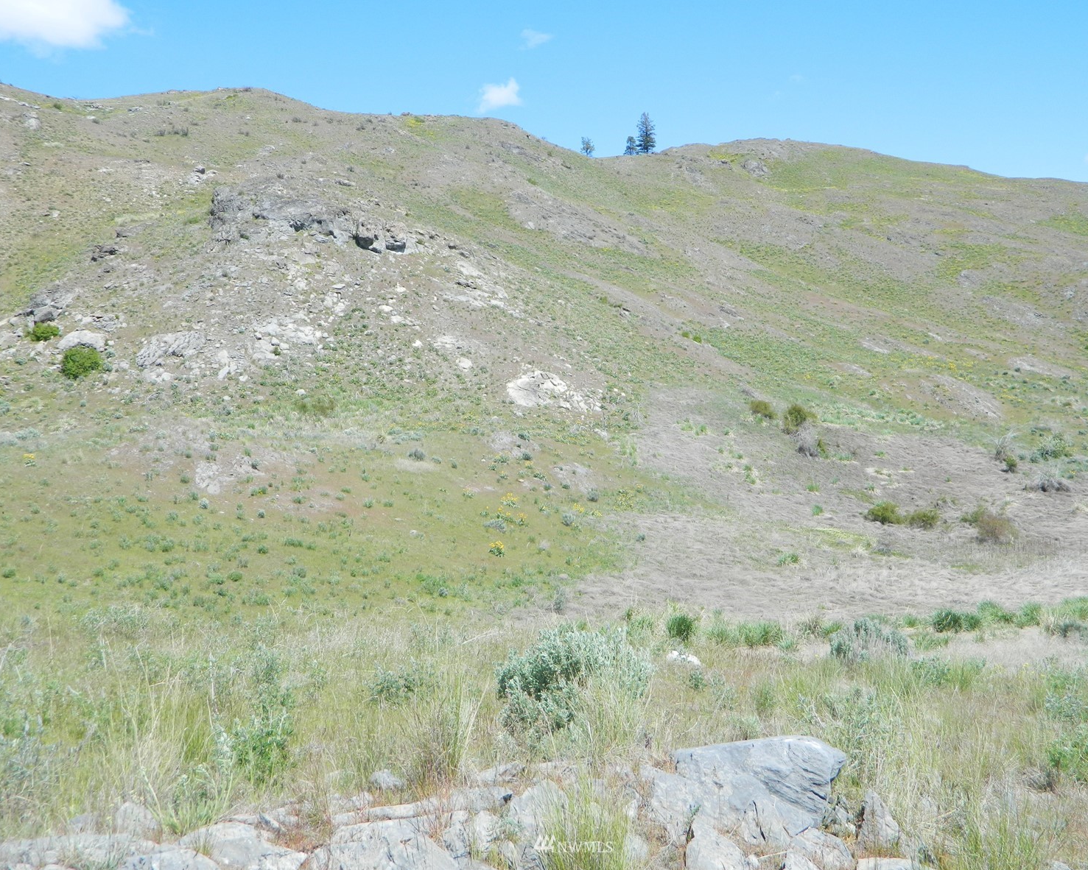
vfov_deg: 40.1
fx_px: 1192
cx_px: 575
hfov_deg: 49.1
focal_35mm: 37
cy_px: 430
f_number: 3.3
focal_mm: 6.2
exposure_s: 1/640
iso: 80
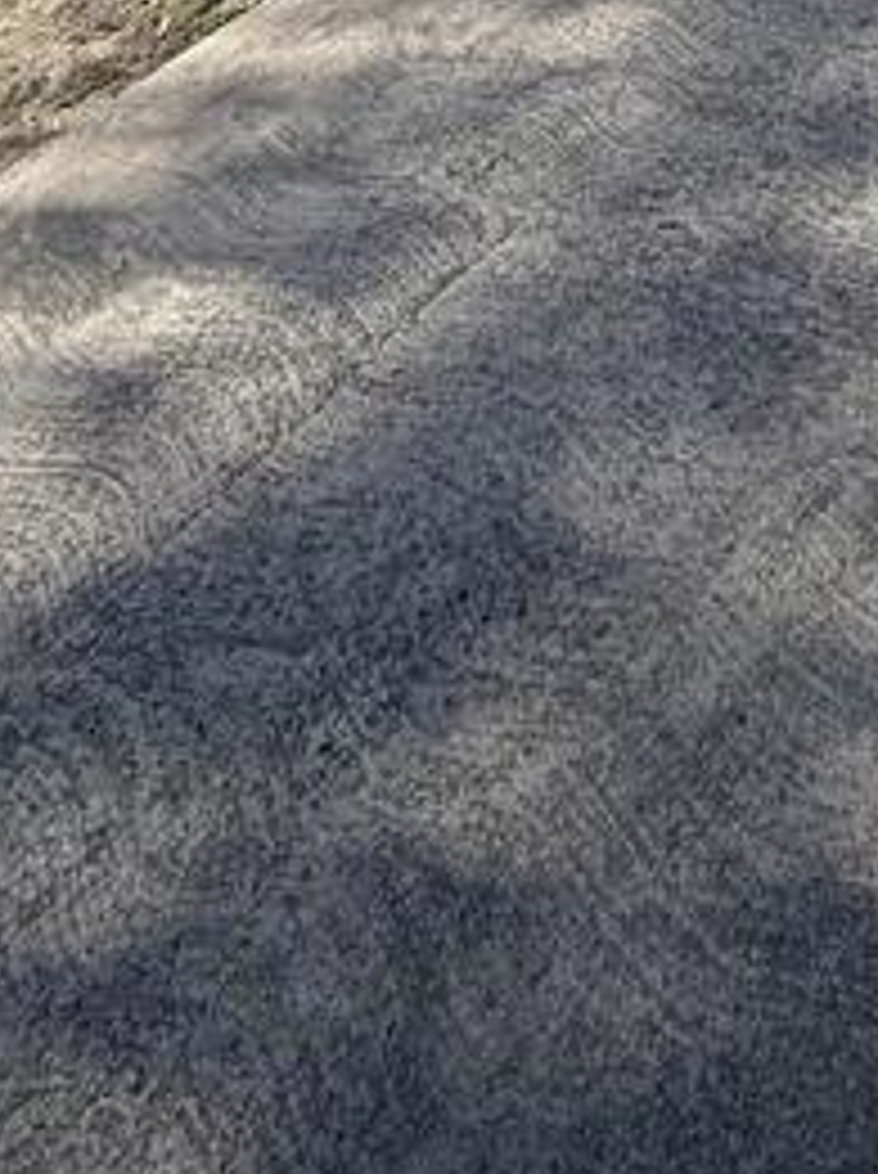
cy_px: -1030
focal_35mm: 55
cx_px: 1094
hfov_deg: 23.8
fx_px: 1865
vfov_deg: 20.9
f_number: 2.2
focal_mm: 2.22
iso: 50
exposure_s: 1/1312
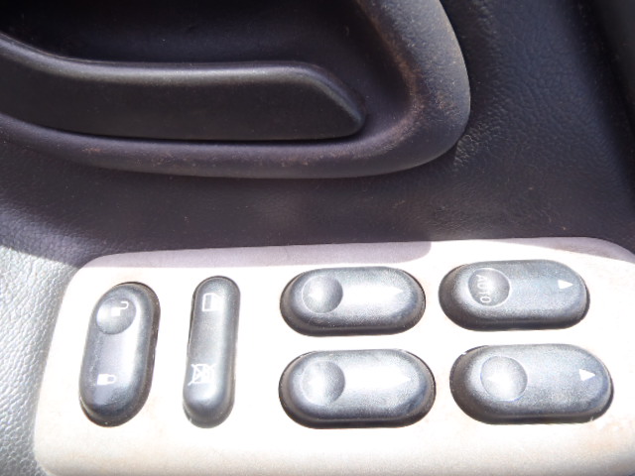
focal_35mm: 28
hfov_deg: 63.4
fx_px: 514
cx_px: 318
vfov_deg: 49.7
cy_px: 238
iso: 80
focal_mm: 5
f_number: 4.5
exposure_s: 1/80
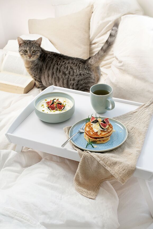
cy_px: 114
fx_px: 319
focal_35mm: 50
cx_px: 76
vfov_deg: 39.6
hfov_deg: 27.0
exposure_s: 1/3
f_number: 8
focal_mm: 50
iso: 100
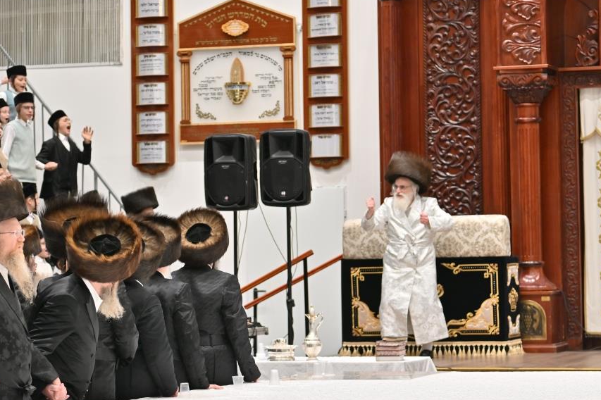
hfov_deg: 16.3
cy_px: 208
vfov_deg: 10.9
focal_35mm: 126
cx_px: 282
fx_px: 2103
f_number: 2.8
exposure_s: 1/320
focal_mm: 70
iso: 250
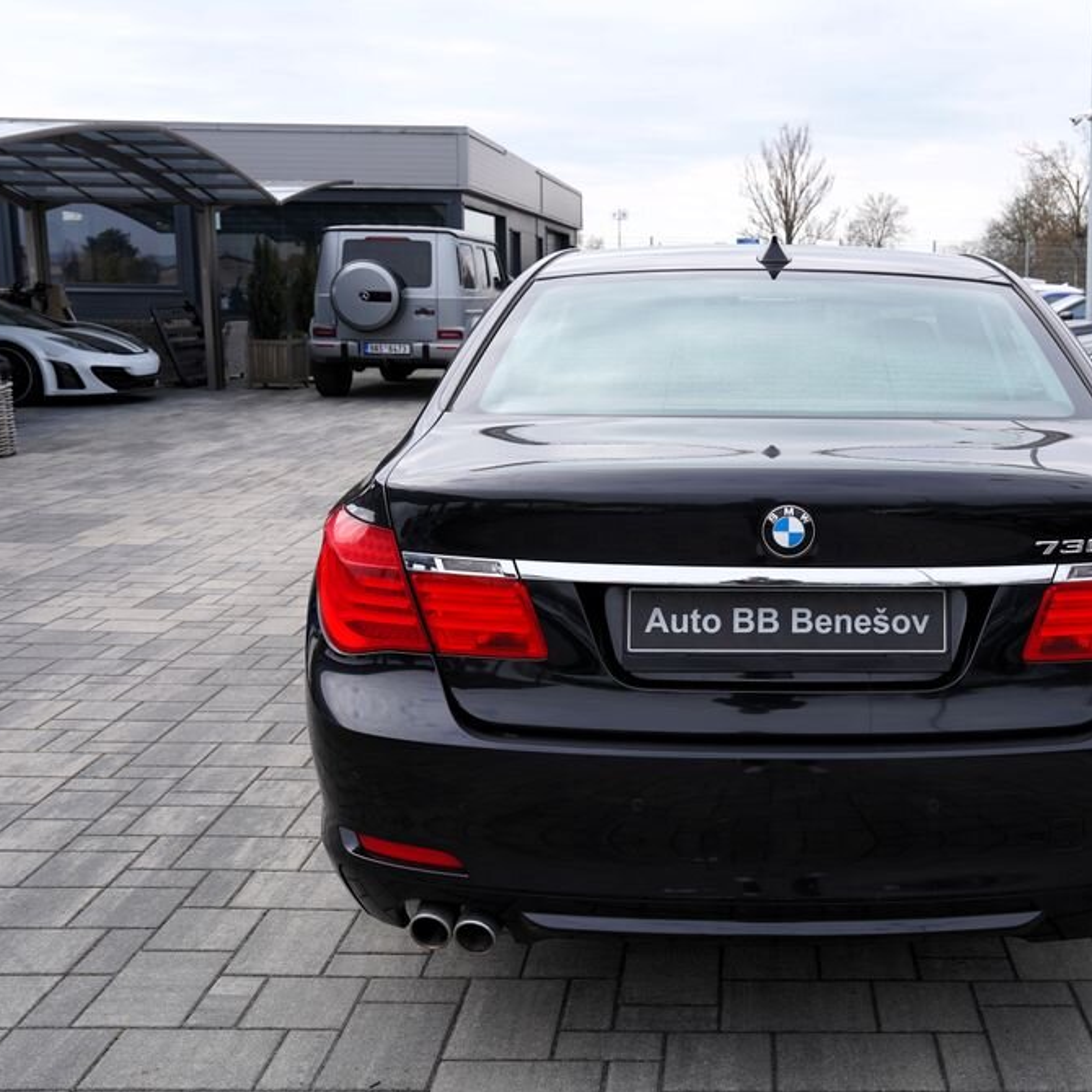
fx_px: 1392
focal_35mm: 39
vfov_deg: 42.8
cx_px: 782
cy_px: 553
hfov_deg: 41.9
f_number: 6.3
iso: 100
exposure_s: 1/160
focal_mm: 30
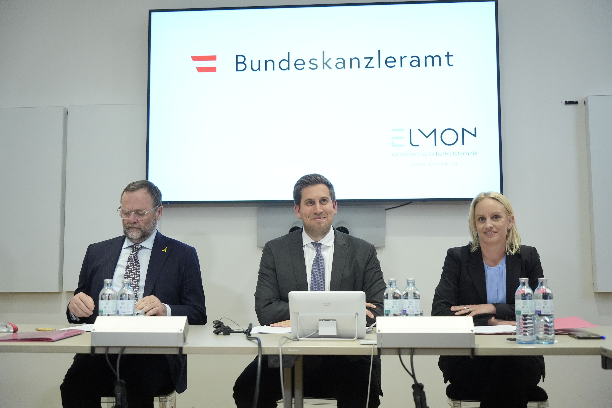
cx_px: 306
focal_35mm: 41
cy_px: 204
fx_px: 697
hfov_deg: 47.4
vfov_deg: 32.6
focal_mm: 41
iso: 5000
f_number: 3.2
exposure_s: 1/400
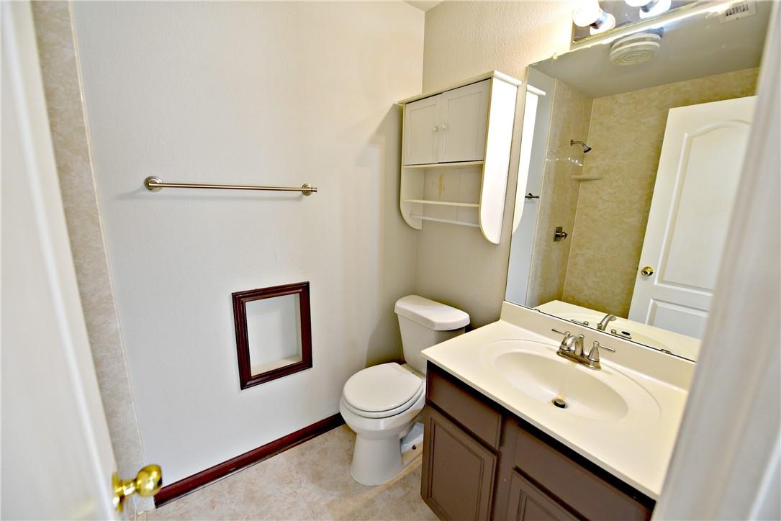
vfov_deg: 81.2
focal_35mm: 14
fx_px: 304
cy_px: 260
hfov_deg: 104.2
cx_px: 390
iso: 640
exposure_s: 1/60
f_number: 4
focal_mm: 14
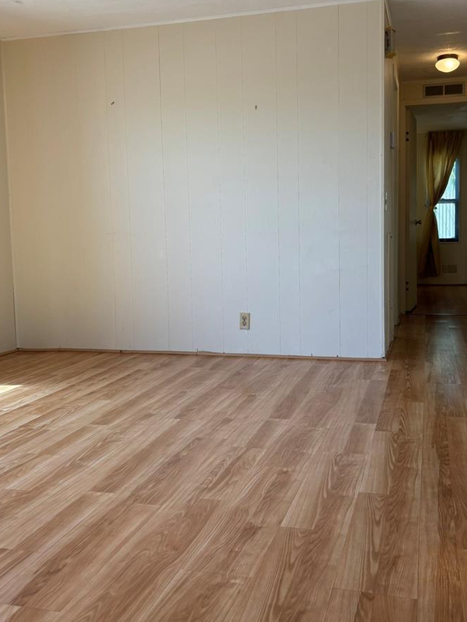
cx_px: 261
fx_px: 629
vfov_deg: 52.5
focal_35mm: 35
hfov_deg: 40.7
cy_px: 281
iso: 40
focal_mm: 5.96
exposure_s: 1/120
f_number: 1.6
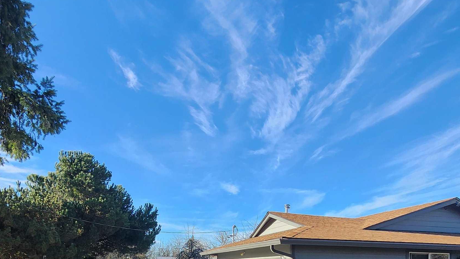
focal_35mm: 26
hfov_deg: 71.7
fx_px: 317
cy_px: 270
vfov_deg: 38.4
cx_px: 205
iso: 50
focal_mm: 2.2
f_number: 2.2
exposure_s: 1/769
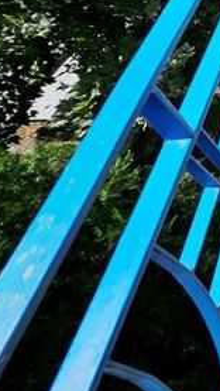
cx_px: 432
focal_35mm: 36
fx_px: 373
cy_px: 25
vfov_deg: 48.3
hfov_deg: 19.6
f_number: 2.2
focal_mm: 1.7
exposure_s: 1/2038
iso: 32
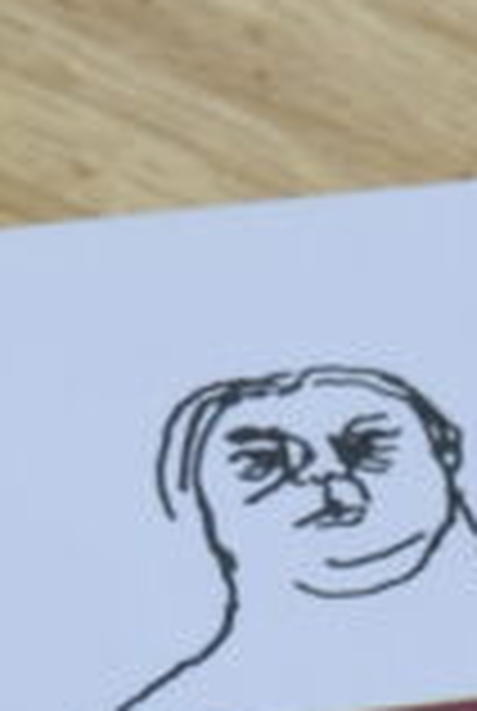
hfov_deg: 5.4
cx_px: 880
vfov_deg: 7.9
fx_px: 4986
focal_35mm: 252
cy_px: 1206
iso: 400
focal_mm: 26
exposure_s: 1/50
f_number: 4.2
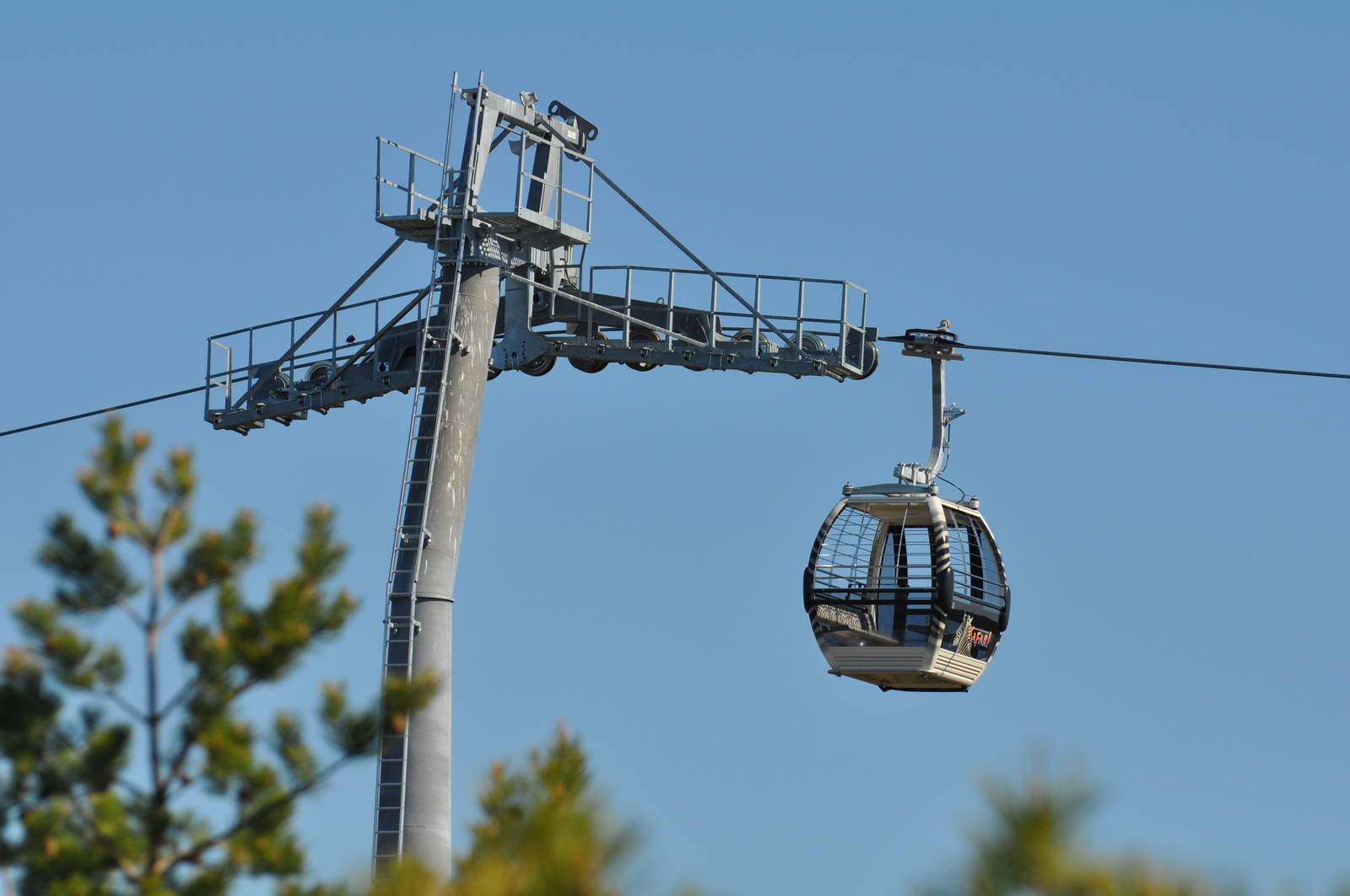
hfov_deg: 7.1
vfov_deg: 4.7
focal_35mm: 292
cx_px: 675
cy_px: 448
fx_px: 10956
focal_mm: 195
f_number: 8
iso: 200
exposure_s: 1/1000
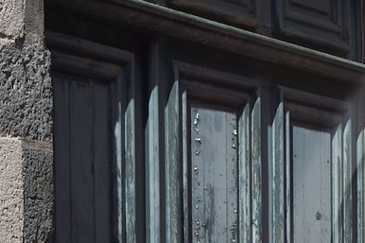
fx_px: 2017
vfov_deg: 6.8
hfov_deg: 9.8
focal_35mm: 199
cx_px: 669
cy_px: 321
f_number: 11
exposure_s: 1/500
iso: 400
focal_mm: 48
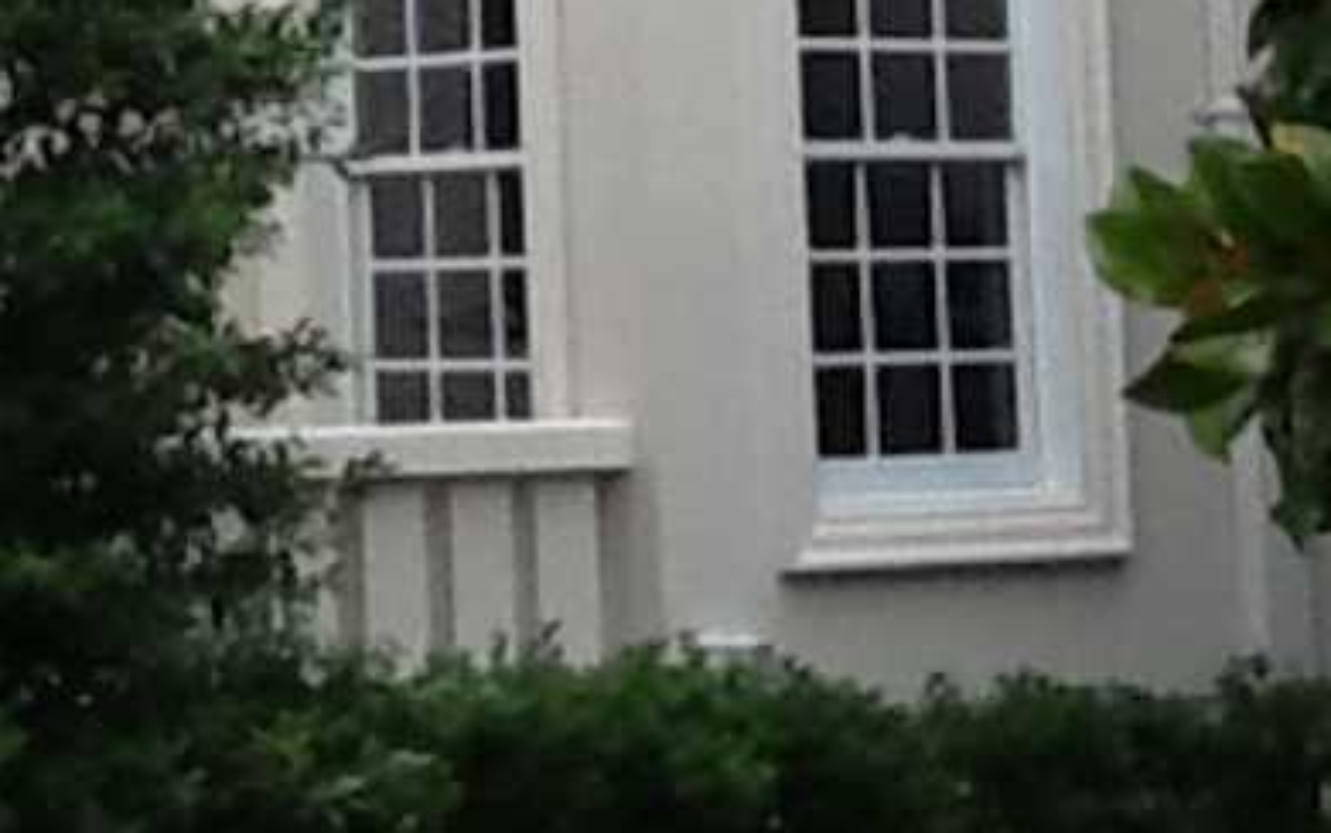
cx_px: -299
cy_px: -543
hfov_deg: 17.1
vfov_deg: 10.7
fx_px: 4209
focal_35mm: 116
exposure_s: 1/546
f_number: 2.4
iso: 64
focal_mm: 2.03
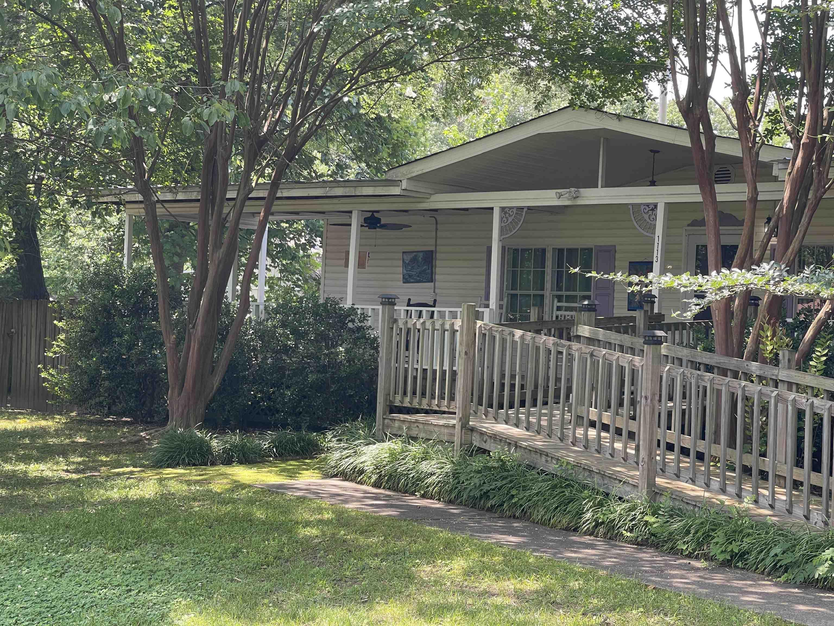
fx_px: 1542
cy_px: 313
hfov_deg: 30.3
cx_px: 417
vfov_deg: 22.9
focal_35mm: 64
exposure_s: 1/99
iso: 25
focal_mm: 7.5
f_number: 2.2
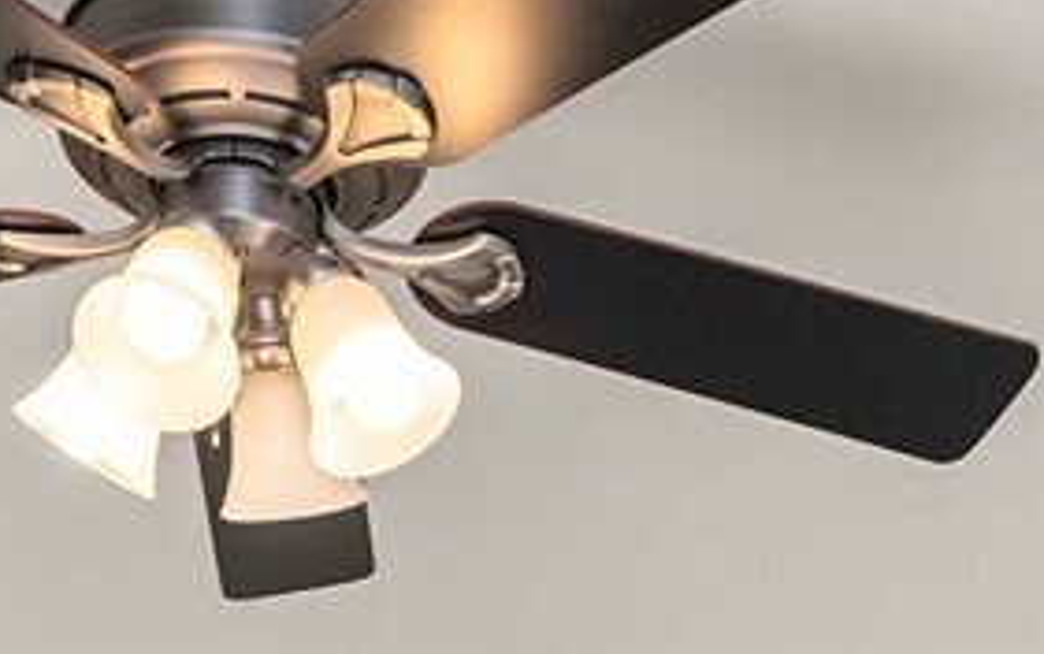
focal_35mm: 80
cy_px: 1646
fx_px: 2278
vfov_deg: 12.3
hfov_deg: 25.8
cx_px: 515
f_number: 7.1
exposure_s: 1/60
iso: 160
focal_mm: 13
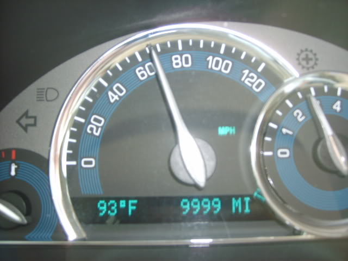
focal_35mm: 35
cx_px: 174
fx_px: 352
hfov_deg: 52.6
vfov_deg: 40.7
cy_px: 130
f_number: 2.8
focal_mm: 5.8
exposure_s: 1/30
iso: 100
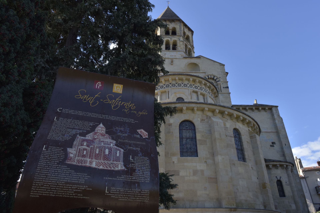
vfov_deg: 49.6
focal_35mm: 26
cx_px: 160
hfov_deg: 69.4
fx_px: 231
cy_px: 106
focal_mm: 26
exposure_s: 1/160
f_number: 11
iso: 200
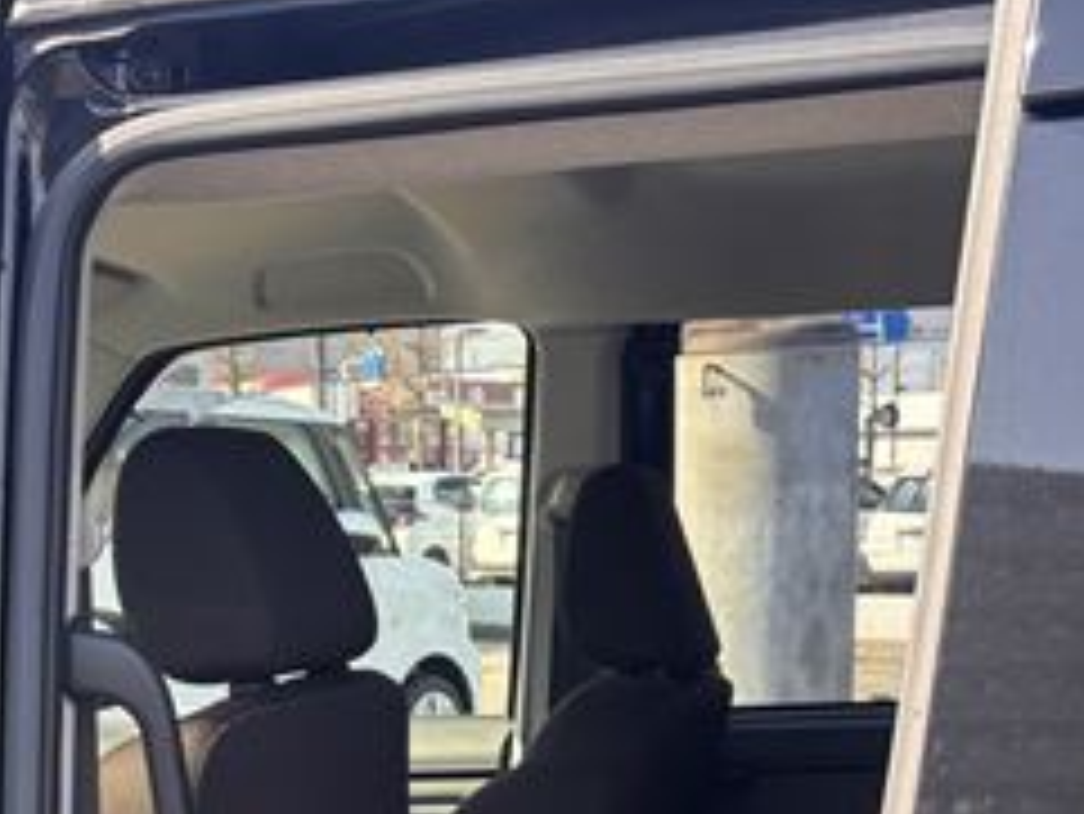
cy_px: 1039
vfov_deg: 19.7
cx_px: 337
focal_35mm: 69
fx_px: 2162
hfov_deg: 27.9
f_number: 1.6
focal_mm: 5.96
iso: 50
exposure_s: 1/274
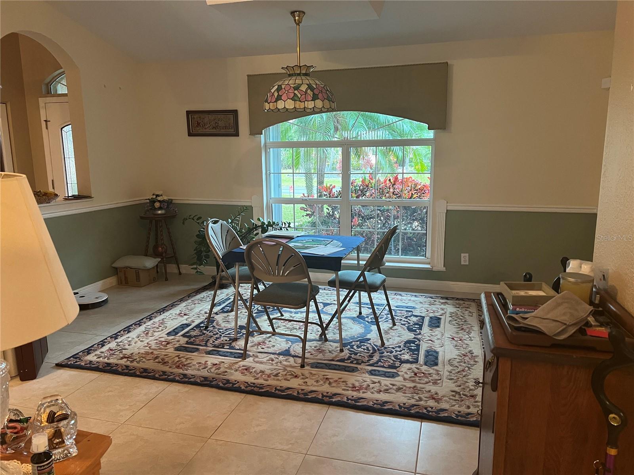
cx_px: 317
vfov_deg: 53.1
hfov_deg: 67.3
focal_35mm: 26
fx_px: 476
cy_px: 238
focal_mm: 5.7
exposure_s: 1/60
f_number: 1.5
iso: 400
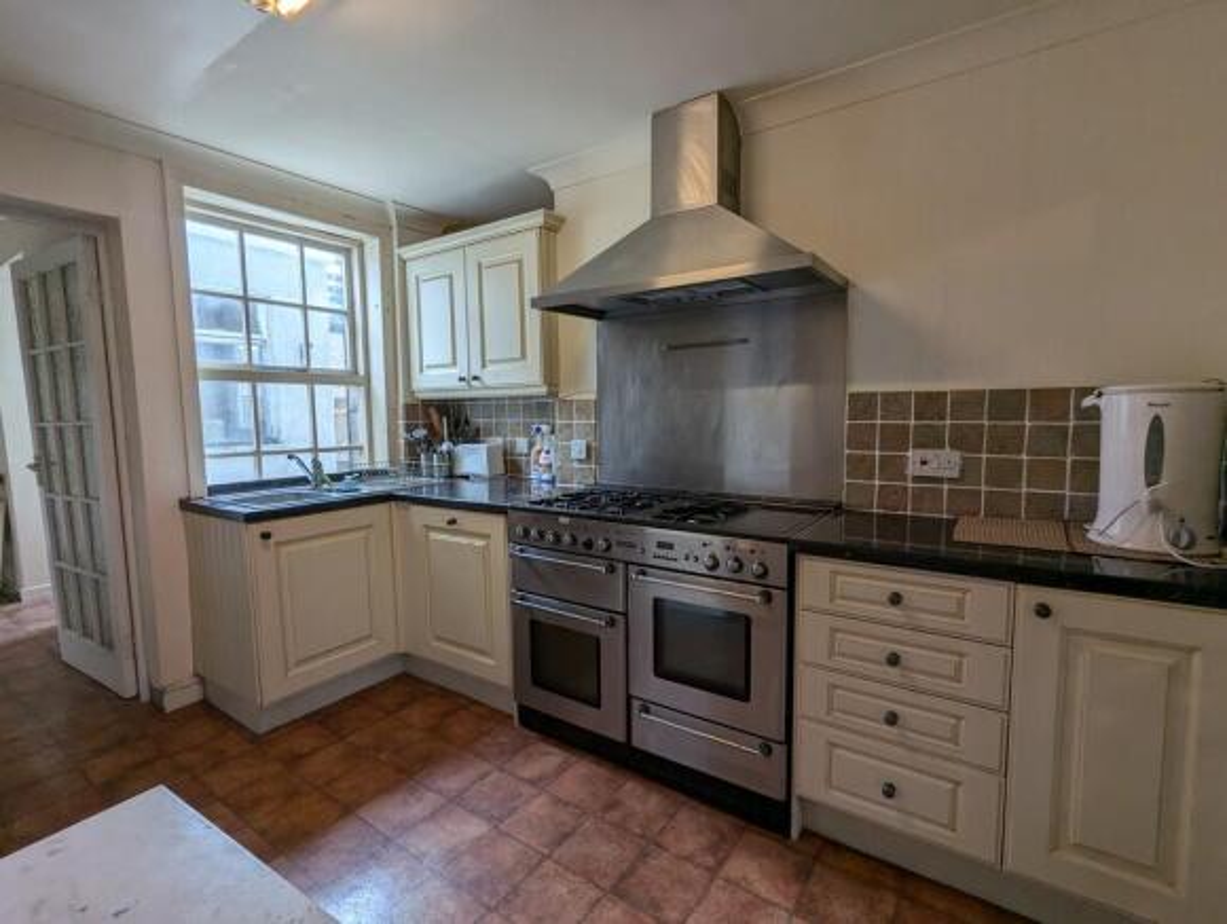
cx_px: 614
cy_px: 462
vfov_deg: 78.3
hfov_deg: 94.4
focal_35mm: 16
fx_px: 568
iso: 56
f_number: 2.2
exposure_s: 1/100
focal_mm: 2.35
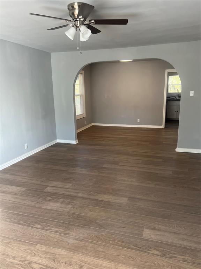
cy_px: 134
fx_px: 201
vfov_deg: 67.3
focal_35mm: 26
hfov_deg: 53.1
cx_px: 100
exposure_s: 1/120
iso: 100
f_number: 1.5
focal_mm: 5.7
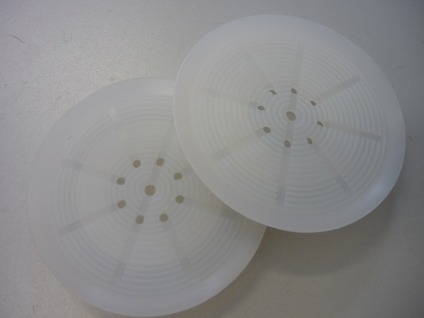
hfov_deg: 55.4
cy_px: 159
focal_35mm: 33
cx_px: 212
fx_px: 404
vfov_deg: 42.9
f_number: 2.8
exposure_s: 1/30
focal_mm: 5.5
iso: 100
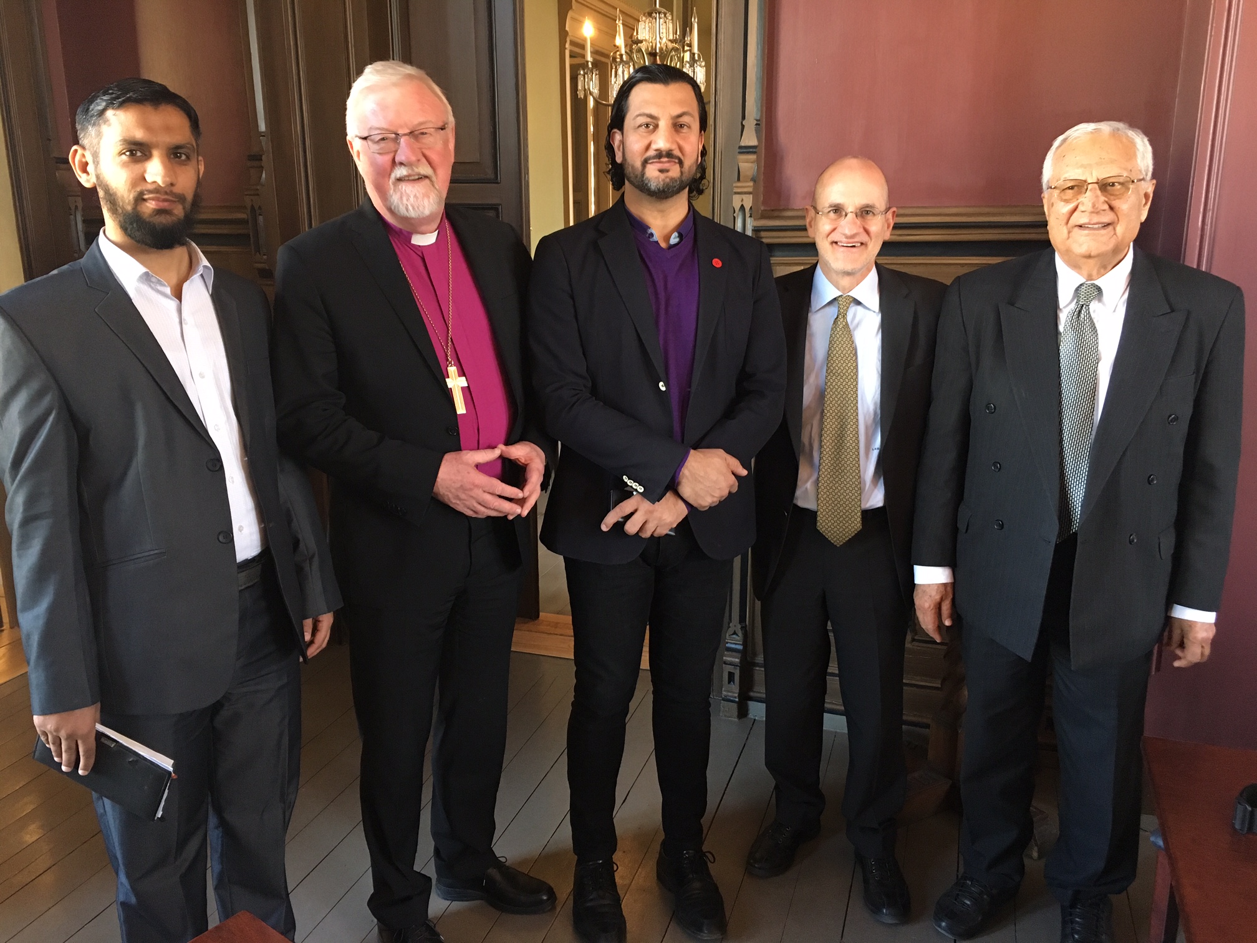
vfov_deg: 48.2
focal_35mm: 29
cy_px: 472
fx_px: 1053
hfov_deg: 61.7
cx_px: 628
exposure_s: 1/20
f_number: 2.2
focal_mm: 4.15
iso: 200
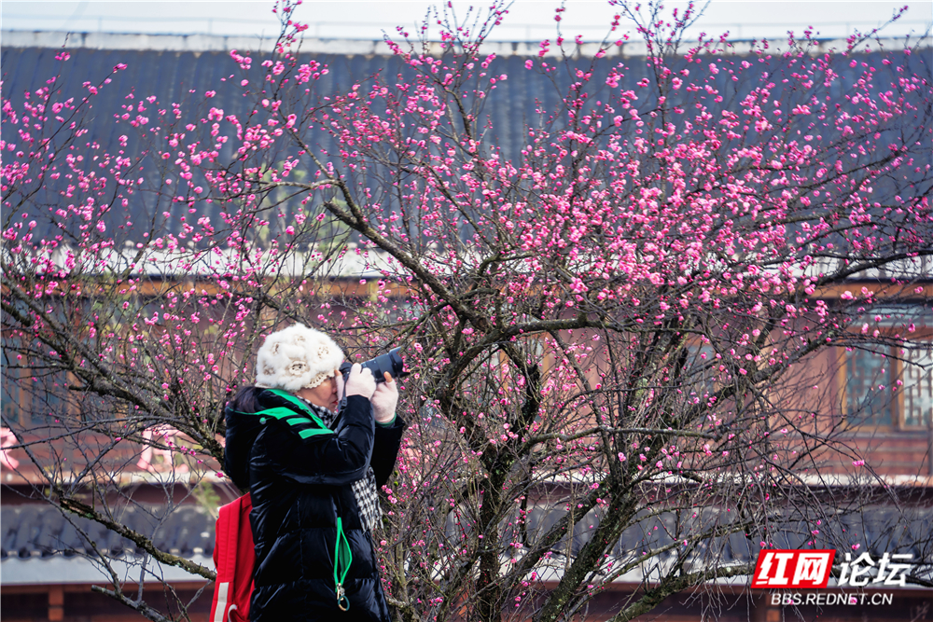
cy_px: 311
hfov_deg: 15.5
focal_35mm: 132
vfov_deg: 10.4
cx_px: 466
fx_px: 3421
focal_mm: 132
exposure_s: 1/100
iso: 500
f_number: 5
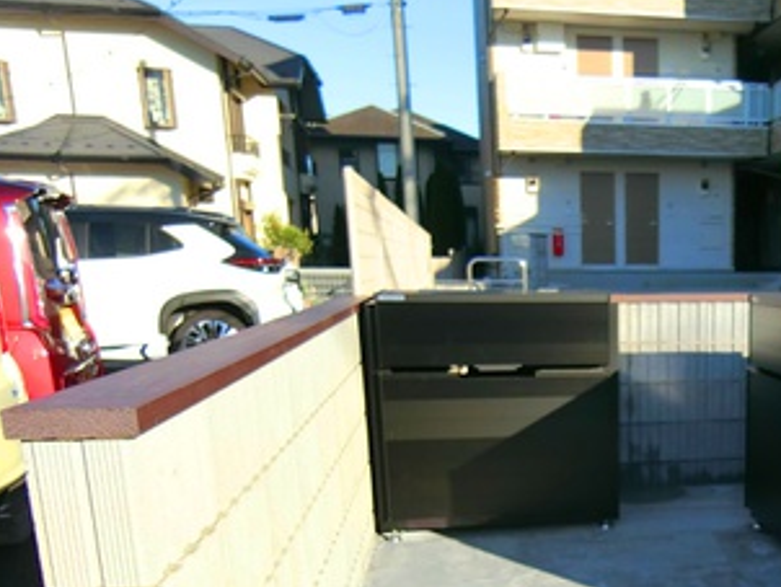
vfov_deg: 30.9
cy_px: 565
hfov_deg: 40.1
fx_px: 994
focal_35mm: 44
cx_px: 685
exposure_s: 1/160
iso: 80
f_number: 6.9
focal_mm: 4.06
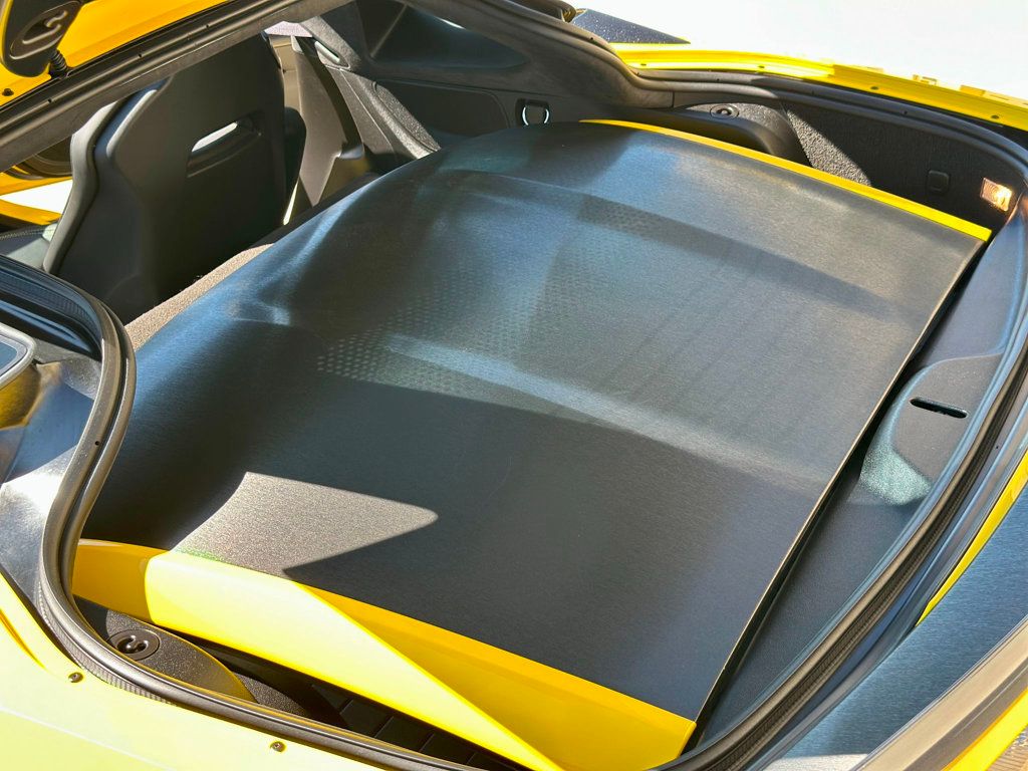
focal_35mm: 48
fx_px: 1425
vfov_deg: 30.3
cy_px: 386
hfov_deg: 39.7
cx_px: 514
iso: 80
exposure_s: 1/439
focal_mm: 6.86
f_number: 1.78
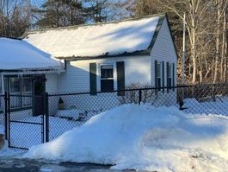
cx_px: 37
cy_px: 96
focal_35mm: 49
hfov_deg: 37.1
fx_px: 323
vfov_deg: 29.7
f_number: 1.5
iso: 50
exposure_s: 1/1449
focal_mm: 5.7
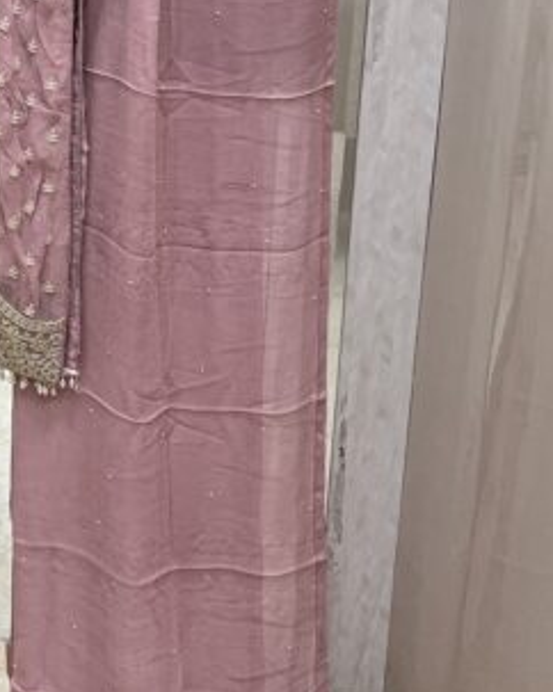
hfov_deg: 21.5
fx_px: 1372
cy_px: 62
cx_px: -73
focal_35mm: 67
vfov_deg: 27.3
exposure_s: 1/511
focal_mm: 5.7
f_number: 1.5
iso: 50
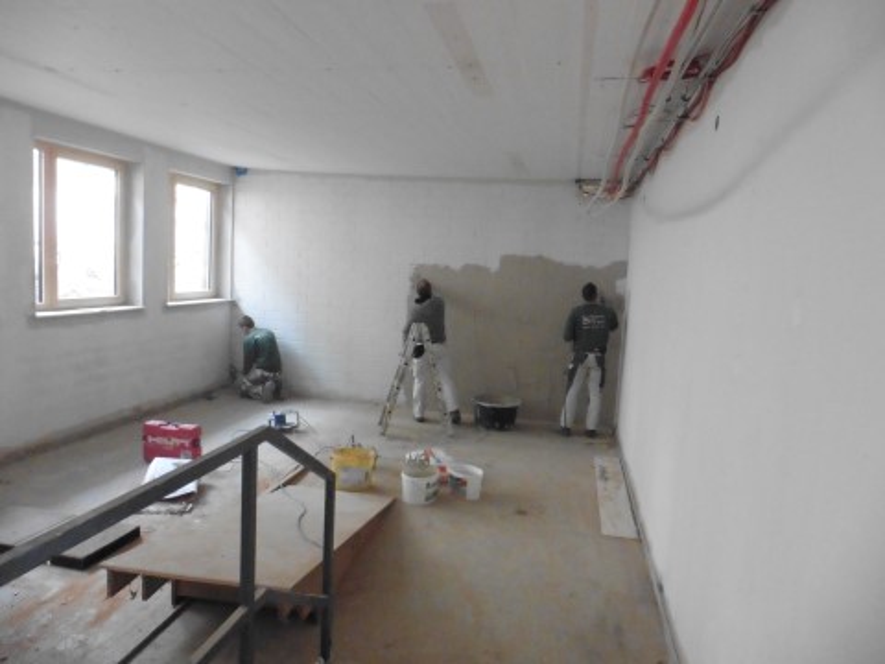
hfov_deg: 71.6
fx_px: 614
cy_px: 332
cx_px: 442
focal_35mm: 24
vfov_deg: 56.8
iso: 1250
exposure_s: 1/80
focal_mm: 4.3
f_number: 3.3
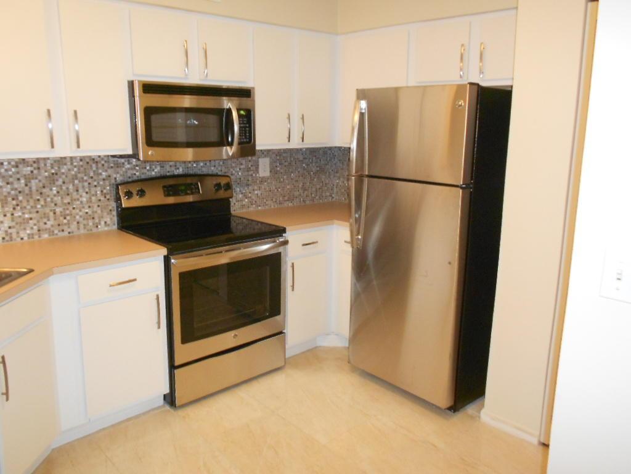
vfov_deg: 48.2
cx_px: 316
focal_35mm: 29
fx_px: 529
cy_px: 237
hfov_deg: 61.7
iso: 320
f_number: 3.4
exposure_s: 1/25
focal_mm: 5.1
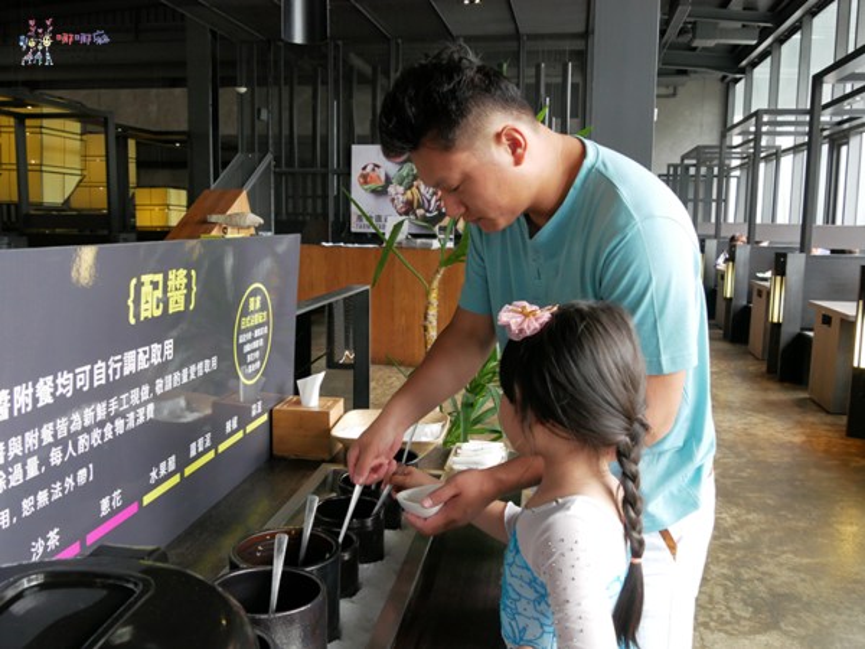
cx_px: 432
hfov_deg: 54.0
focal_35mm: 34
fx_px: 850
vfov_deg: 41.8
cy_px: 324
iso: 1250
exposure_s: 1/50
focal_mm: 17
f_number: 5.6
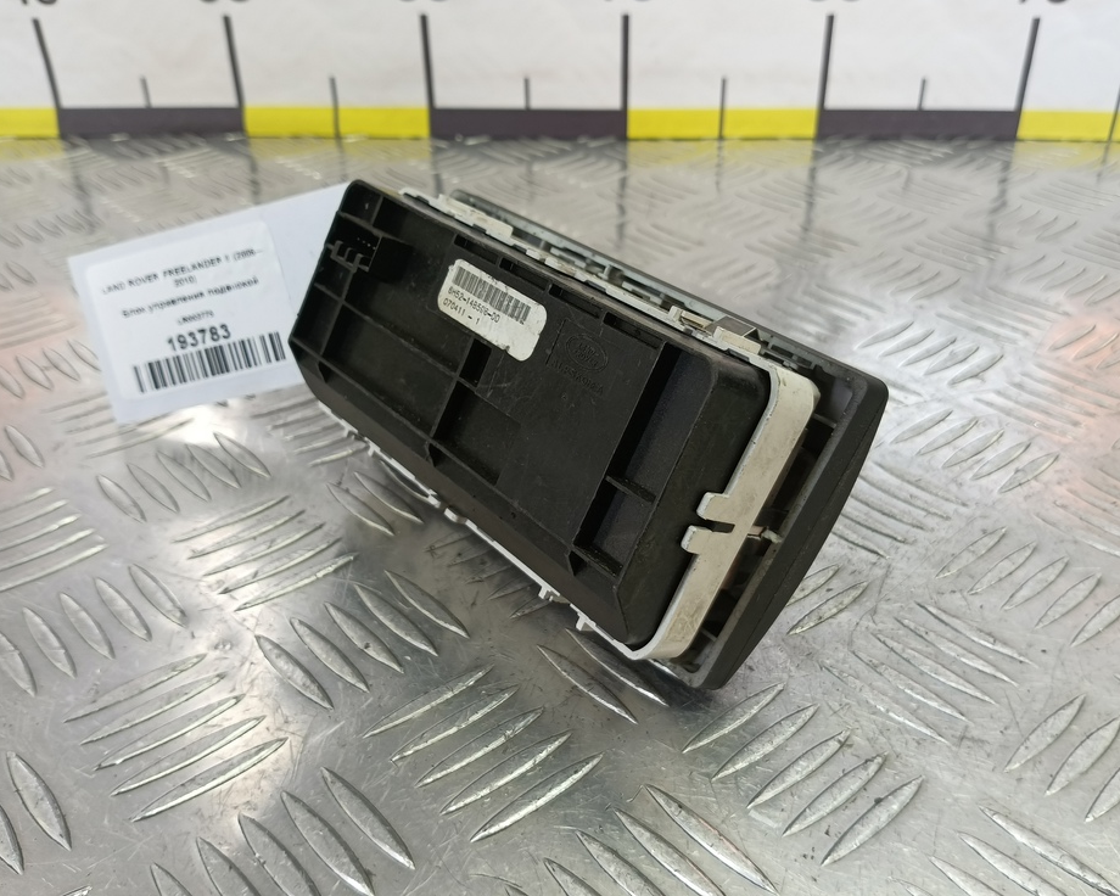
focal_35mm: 25
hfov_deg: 68.1
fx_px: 829
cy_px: 448
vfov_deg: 56.8
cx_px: 587
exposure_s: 1/50
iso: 105
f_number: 1.6
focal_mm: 4.11
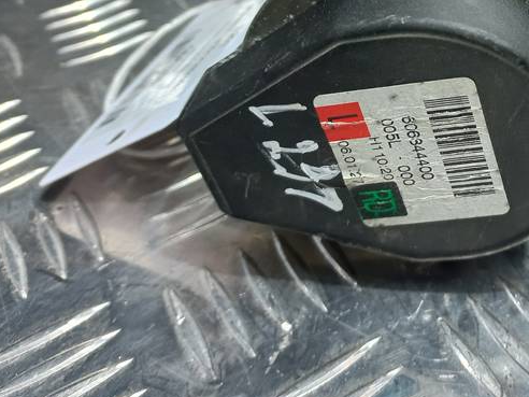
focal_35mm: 52
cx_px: 460
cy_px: 33
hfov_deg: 35.0
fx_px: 795
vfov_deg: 27.0
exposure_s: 1/50
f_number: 1.8
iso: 50
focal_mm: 4.6
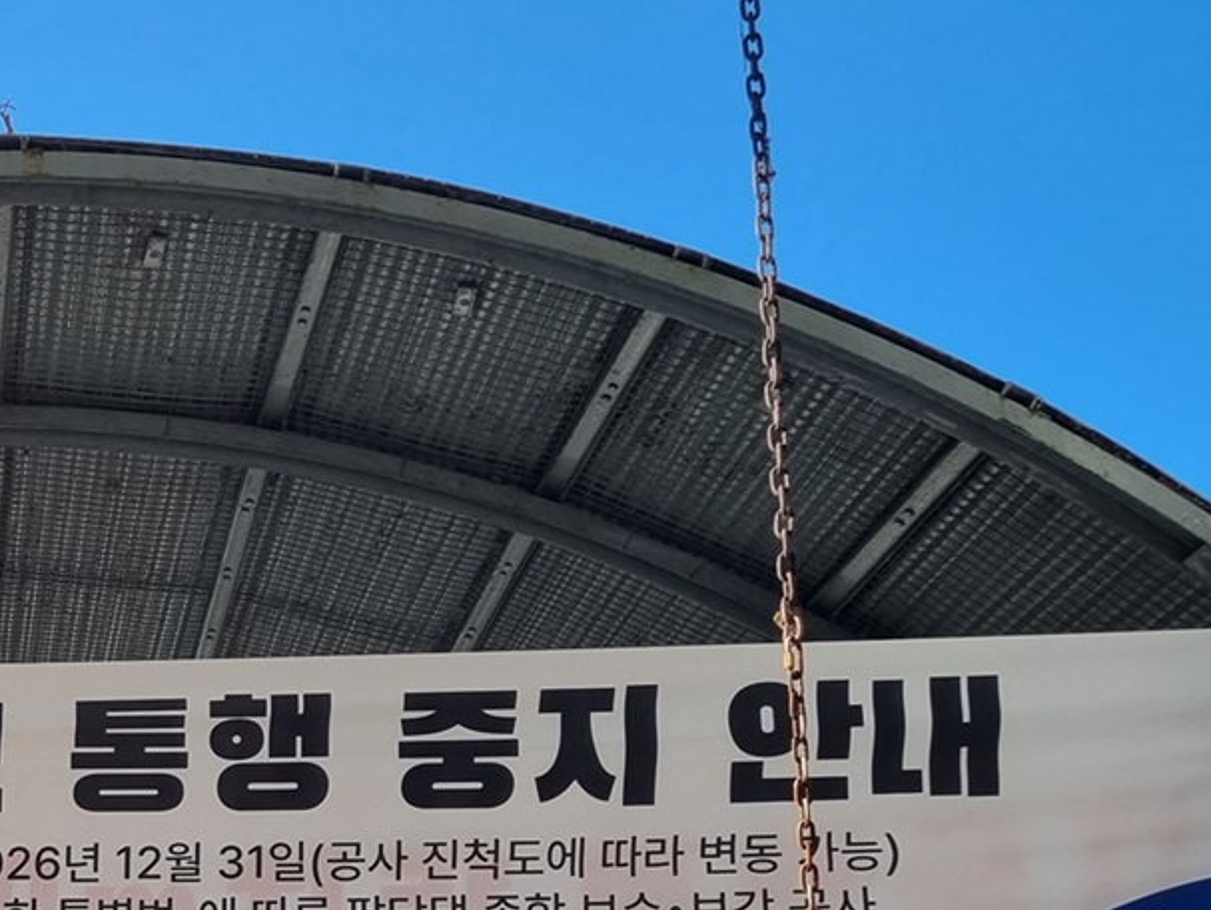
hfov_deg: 26.0
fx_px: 2415
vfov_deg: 20.3
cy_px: 1029
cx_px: -116
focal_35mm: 69
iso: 50
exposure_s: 1/1148
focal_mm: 5.4
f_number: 1.8
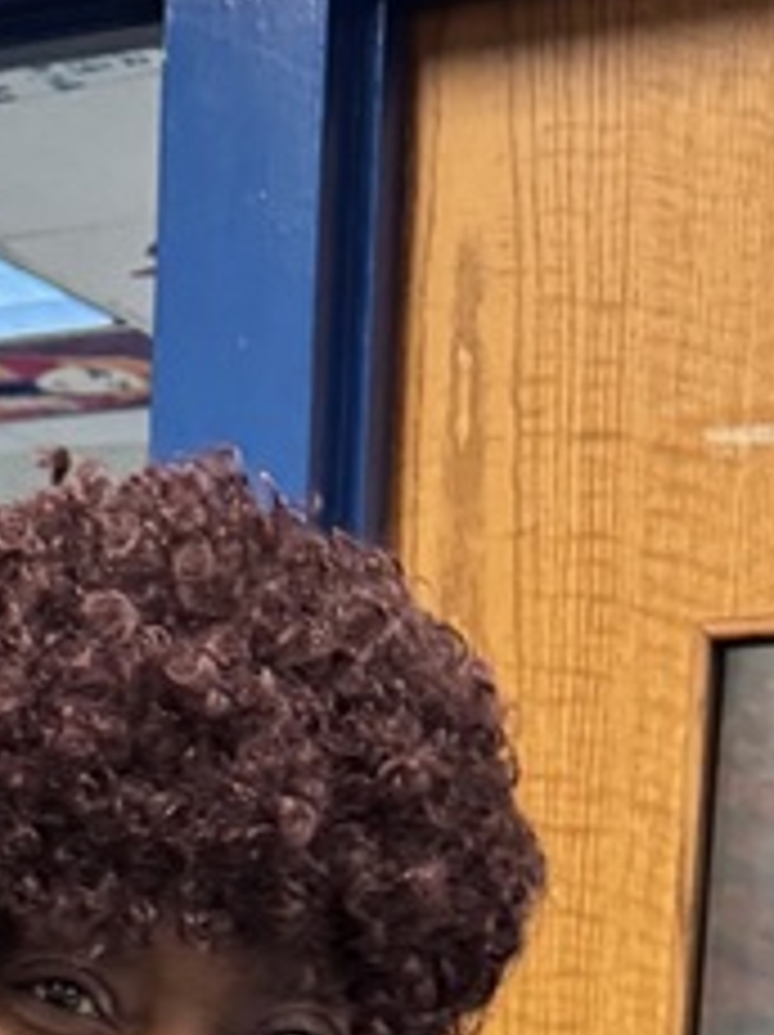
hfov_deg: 13.5
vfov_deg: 15.5
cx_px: -68
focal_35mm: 107
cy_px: 1917
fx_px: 3196
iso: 400
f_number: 1.78
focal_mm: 6.76
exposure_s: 1/60
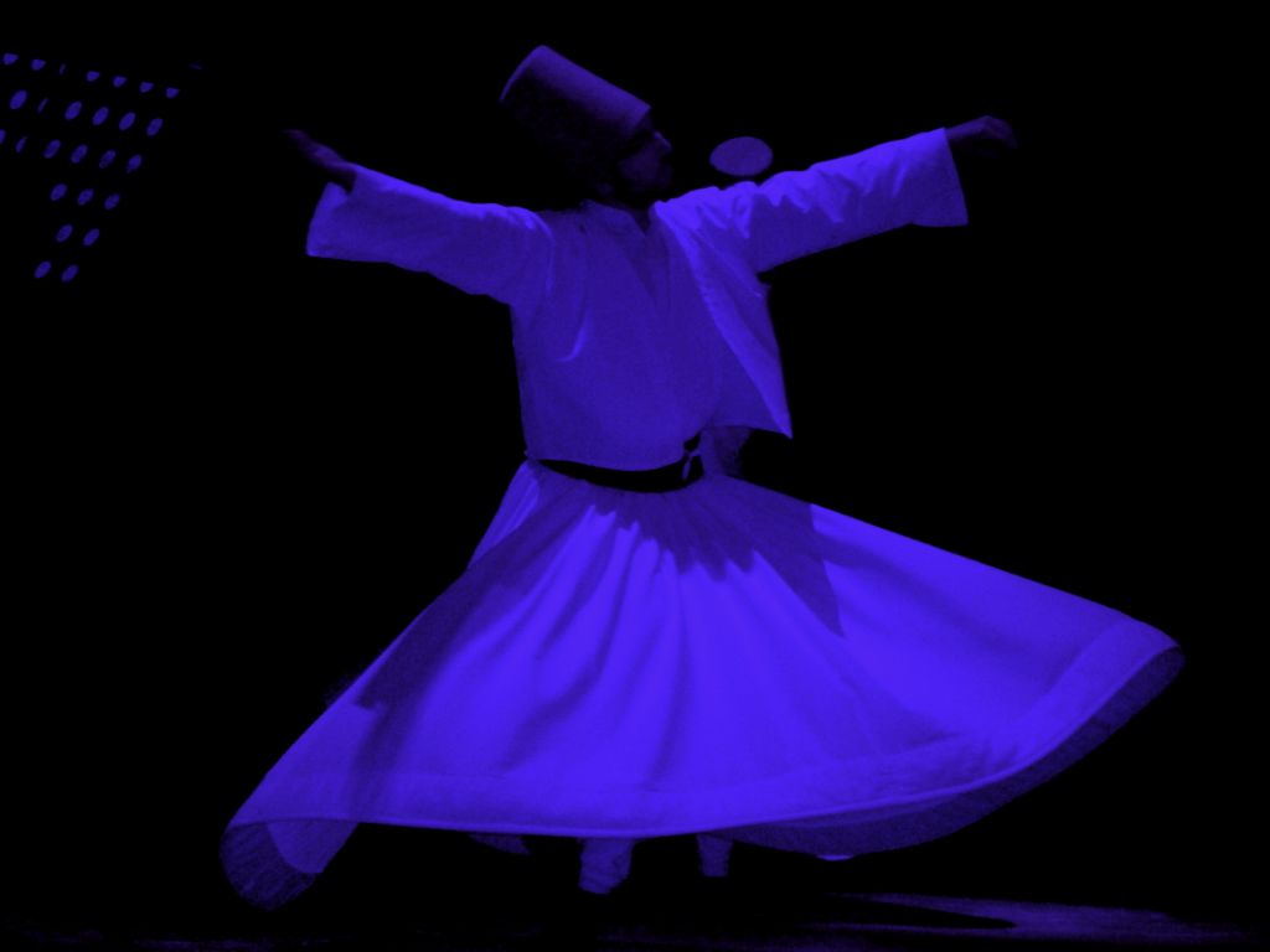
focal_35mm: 130
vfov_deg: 11.4
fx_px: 4769
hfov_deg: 15.2
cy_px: 476
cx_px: 635
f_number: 6.5
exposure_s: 1/125
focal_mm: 23.5
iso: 800
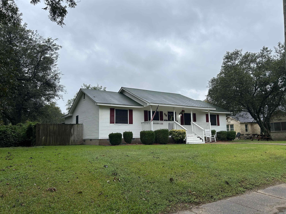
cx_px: 143
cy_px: 107
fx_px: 215
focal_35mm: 26
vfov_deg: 53.1
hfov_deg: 67.3
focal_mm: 5.7
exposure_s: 1/1009
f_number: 1.5
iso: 50
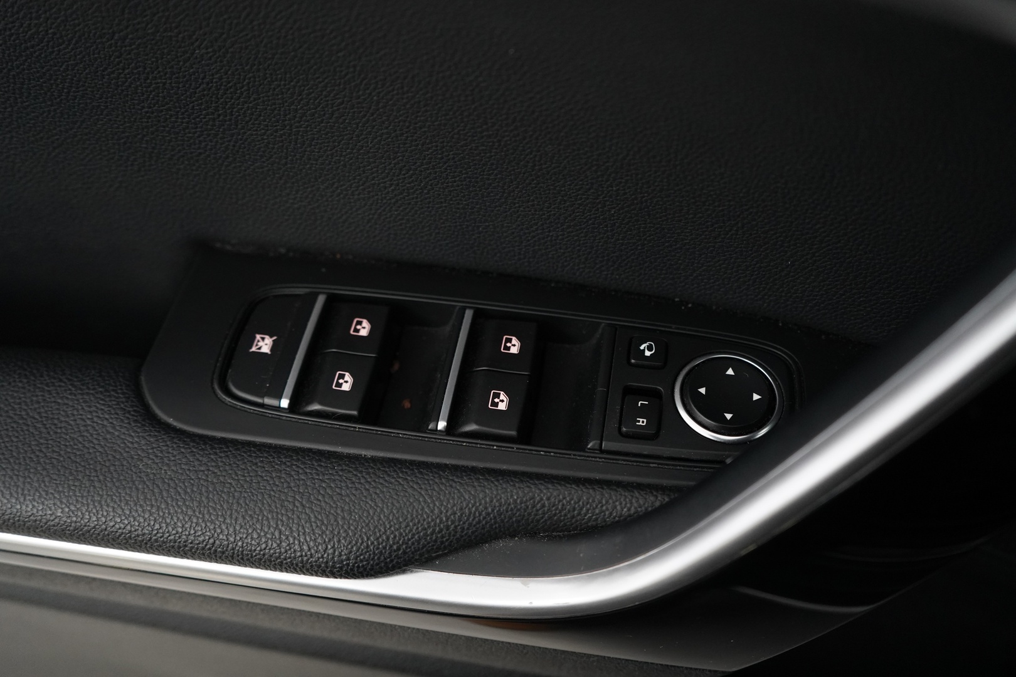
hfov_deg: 58.7
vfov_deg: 41.1
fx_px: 903
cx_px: 508
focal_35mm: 32
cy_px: 338
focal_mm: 32
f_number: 4
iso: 4000
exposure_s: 1/80
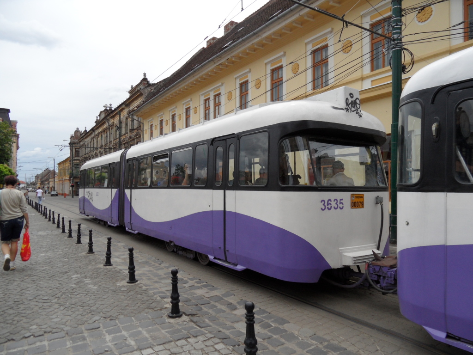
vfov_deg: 56.8
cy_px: 178
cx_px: 236
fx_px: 328
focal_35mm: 24
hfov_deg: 71.6
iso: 80
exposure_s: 1/750
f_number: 3.2
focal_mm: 3.9
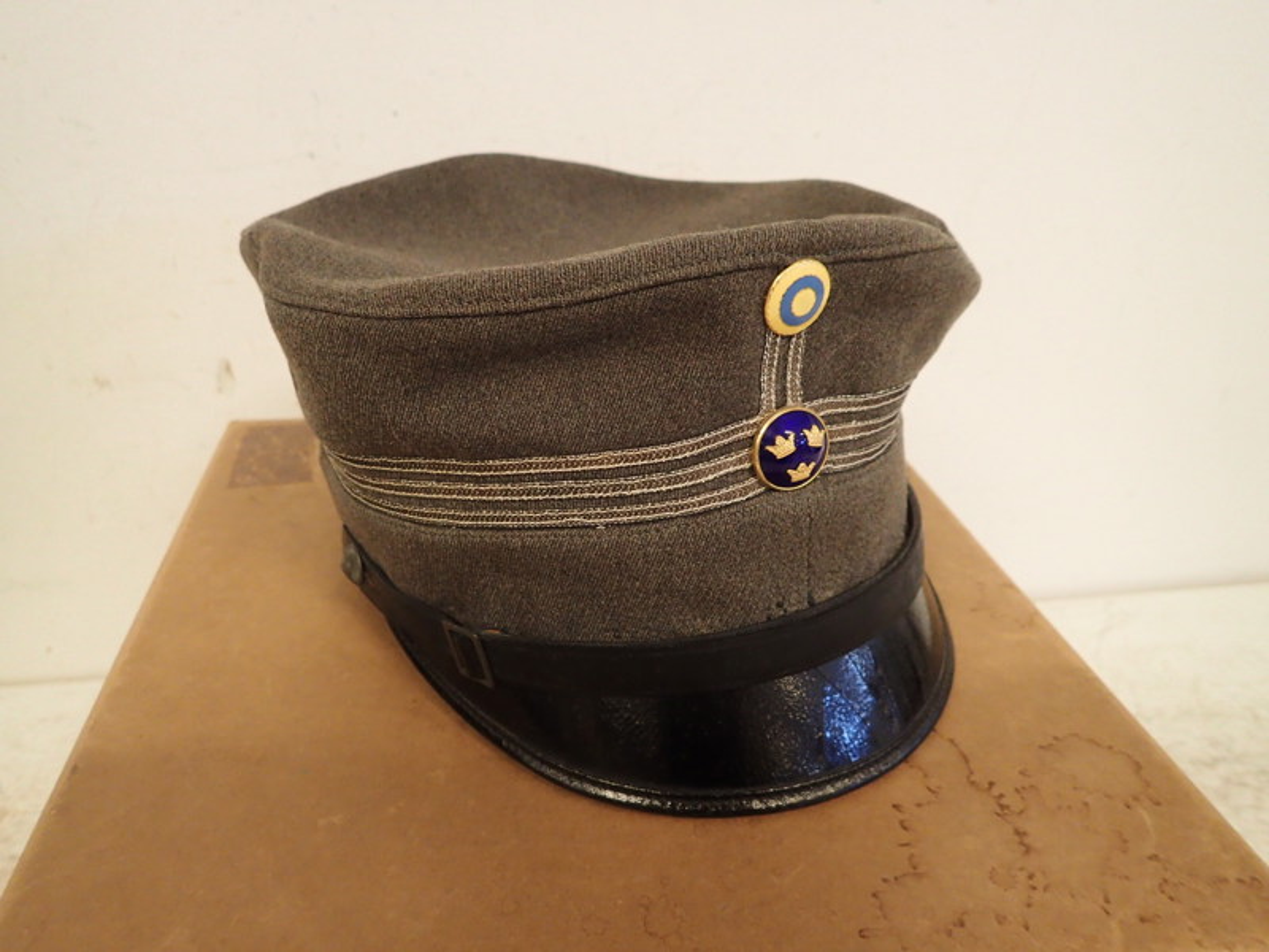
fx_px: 916
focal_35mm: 25
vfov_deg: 54.9
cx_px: 634
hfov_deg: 69.4
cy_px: 476
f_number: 2
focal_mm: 4.5
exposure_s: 1/30
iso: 320
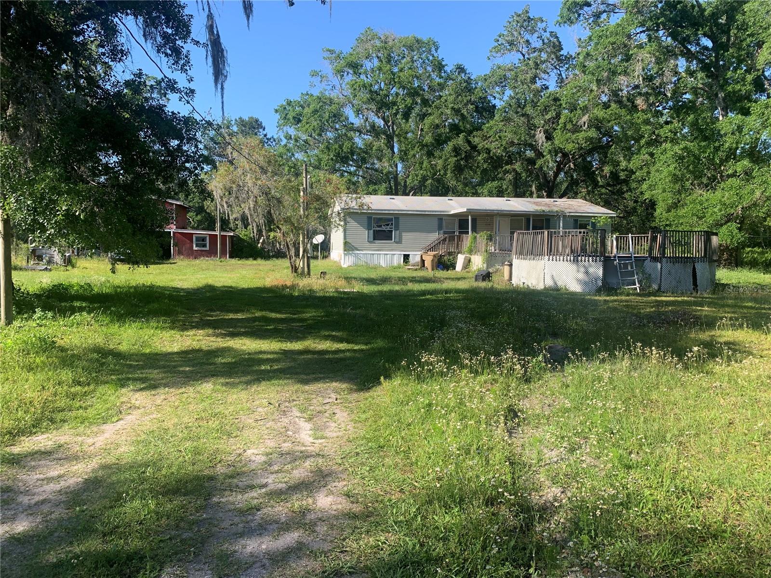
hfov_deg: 67.3
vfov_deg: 53.1
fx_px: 579
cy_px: 289
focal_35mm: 26
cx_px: 386
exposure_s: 1/856
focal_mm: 4.25
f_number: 1.8
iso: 25
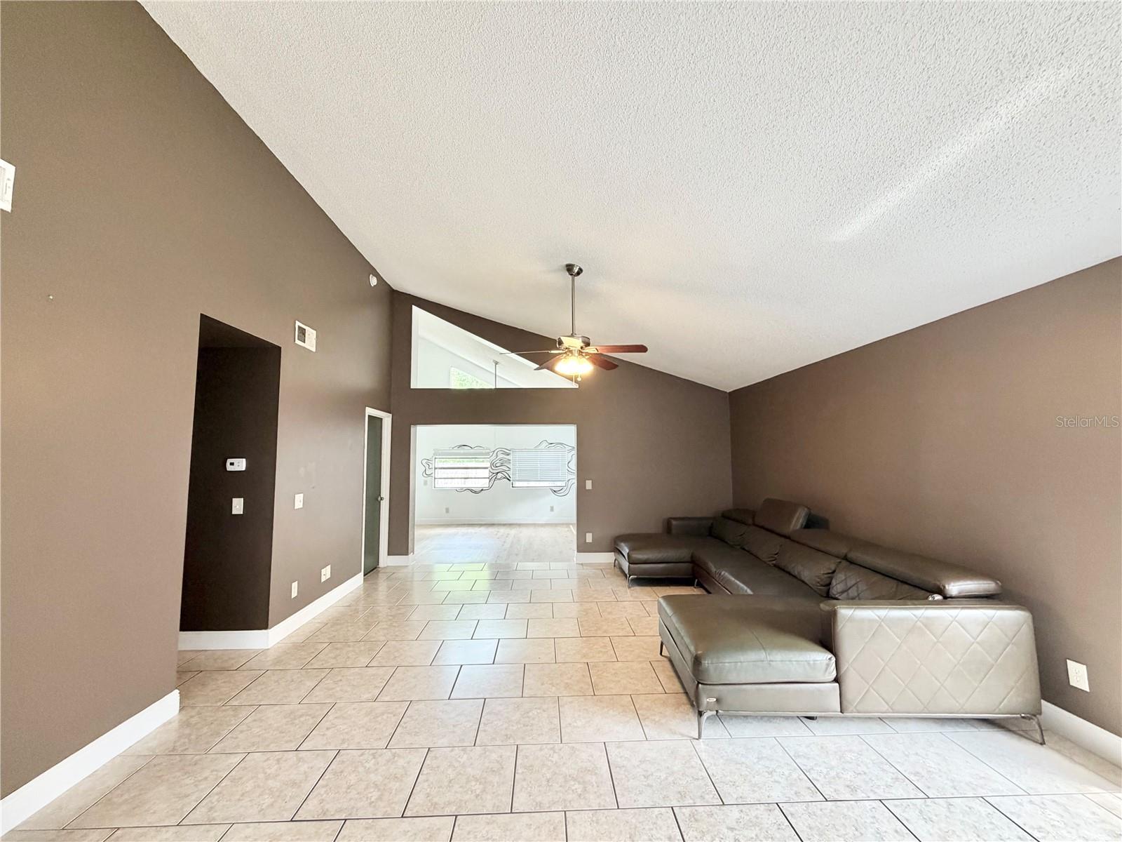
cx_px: 561
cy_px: 421
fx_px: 454
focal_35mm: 14
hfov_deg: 102.1
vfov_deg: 85.7
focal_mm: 2.22
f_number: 2.2
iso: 320
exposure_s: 1/120
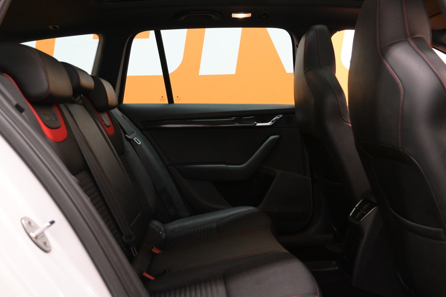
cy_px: 148
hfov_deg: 49.6
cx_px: 223
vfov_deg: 34.2
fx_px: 483
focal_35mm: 39
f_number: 5
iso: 5000
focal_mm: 26
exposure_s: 1/160
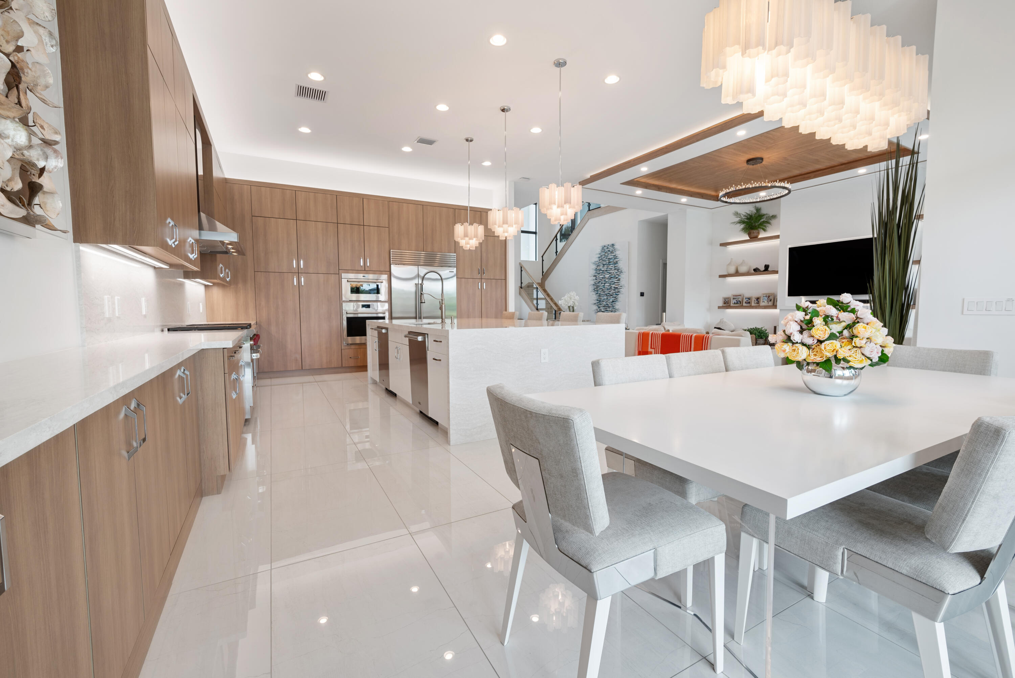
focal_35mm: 16
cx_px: 508
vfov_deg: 75.5
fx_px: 437
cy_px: 339
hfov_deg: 98.5
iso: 100
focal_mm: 15.5
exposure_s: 1/5
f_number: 9
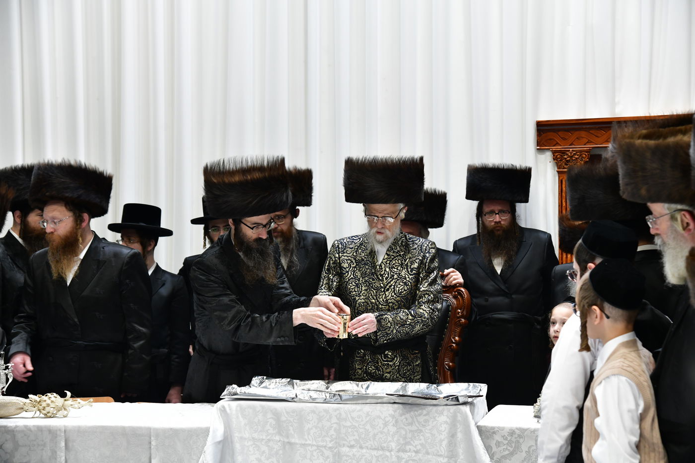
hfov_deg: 28.8
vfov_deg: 19.5
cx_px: 348
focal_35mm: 70
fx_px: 1351
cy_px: 232
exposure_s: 1/100
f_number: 5.6
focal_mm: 70
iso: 2000
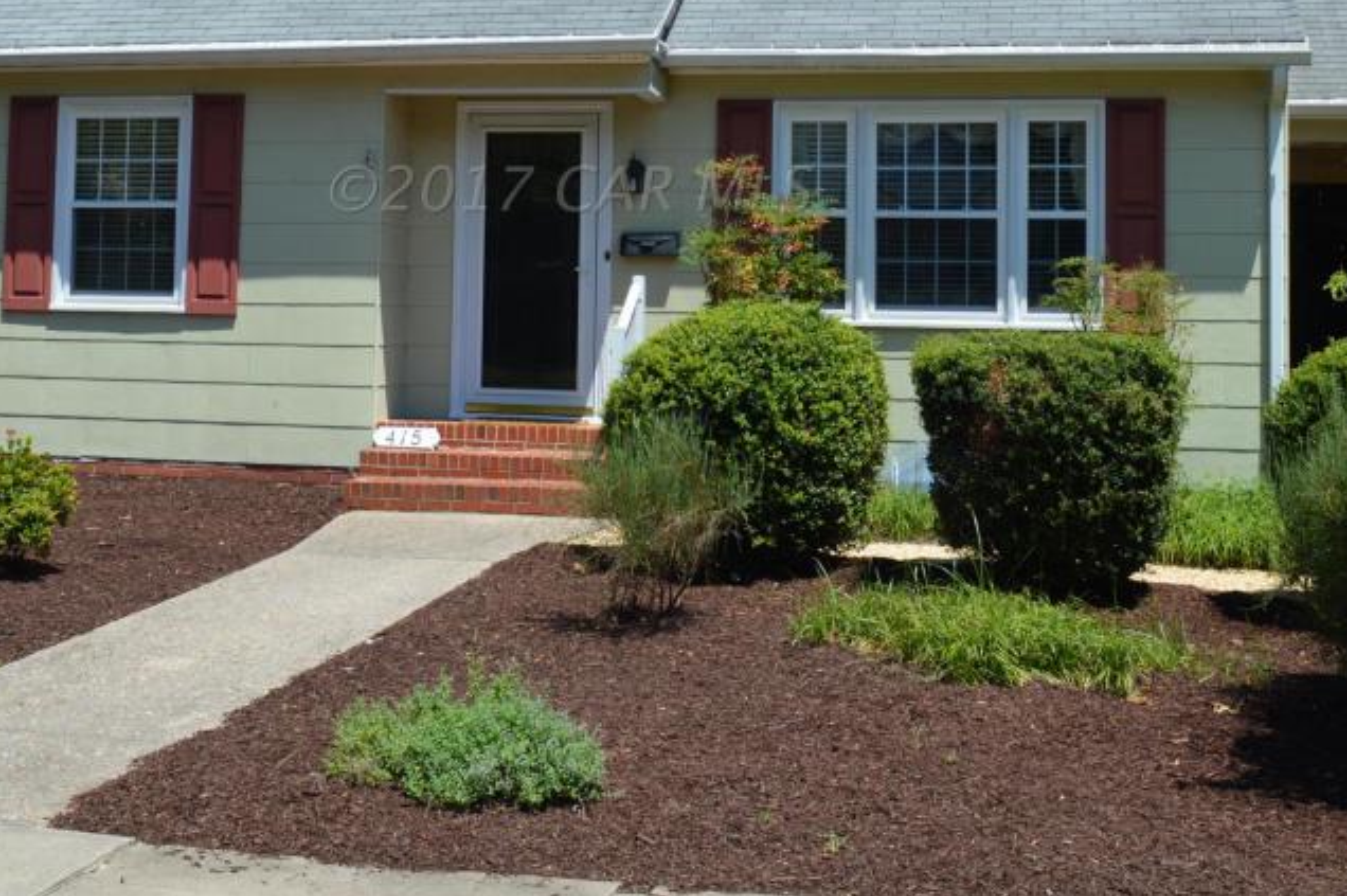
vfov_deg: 27.0
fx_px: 1832
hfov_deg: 40.3
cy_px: 189
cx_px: 571
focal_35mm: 49
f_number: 8
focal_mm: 18
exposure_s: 1/250
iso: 100
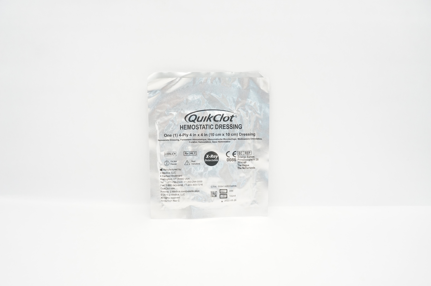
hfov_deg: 67.4
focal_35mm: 27
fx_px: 323
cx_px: 216
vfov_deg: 47.8
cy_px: 143
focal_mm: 18
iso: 800
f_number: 5
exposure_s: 1/80
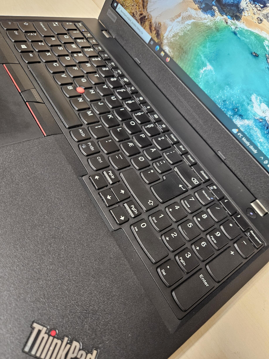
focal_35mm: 24
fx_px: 249
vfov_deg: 71.6
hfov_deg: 56.8
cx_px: 129
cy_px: 175
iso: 800
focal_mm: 5.4
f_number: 1.8
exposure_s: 1/50
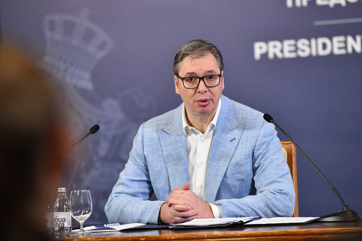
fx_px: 2303
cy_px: 126
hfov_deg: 9.0
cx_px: 206
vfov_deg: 6.0
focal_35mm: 229
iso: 4000
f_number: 4.5
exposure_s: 1/250
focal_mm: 200
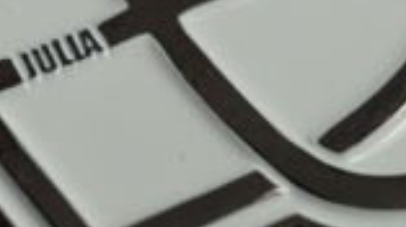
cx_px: 19
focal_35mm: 134
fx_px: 1441
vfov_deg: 9.0
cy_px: 30
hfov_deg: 15.8
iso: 200
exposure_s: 1/250
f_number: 5.6
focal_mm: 30
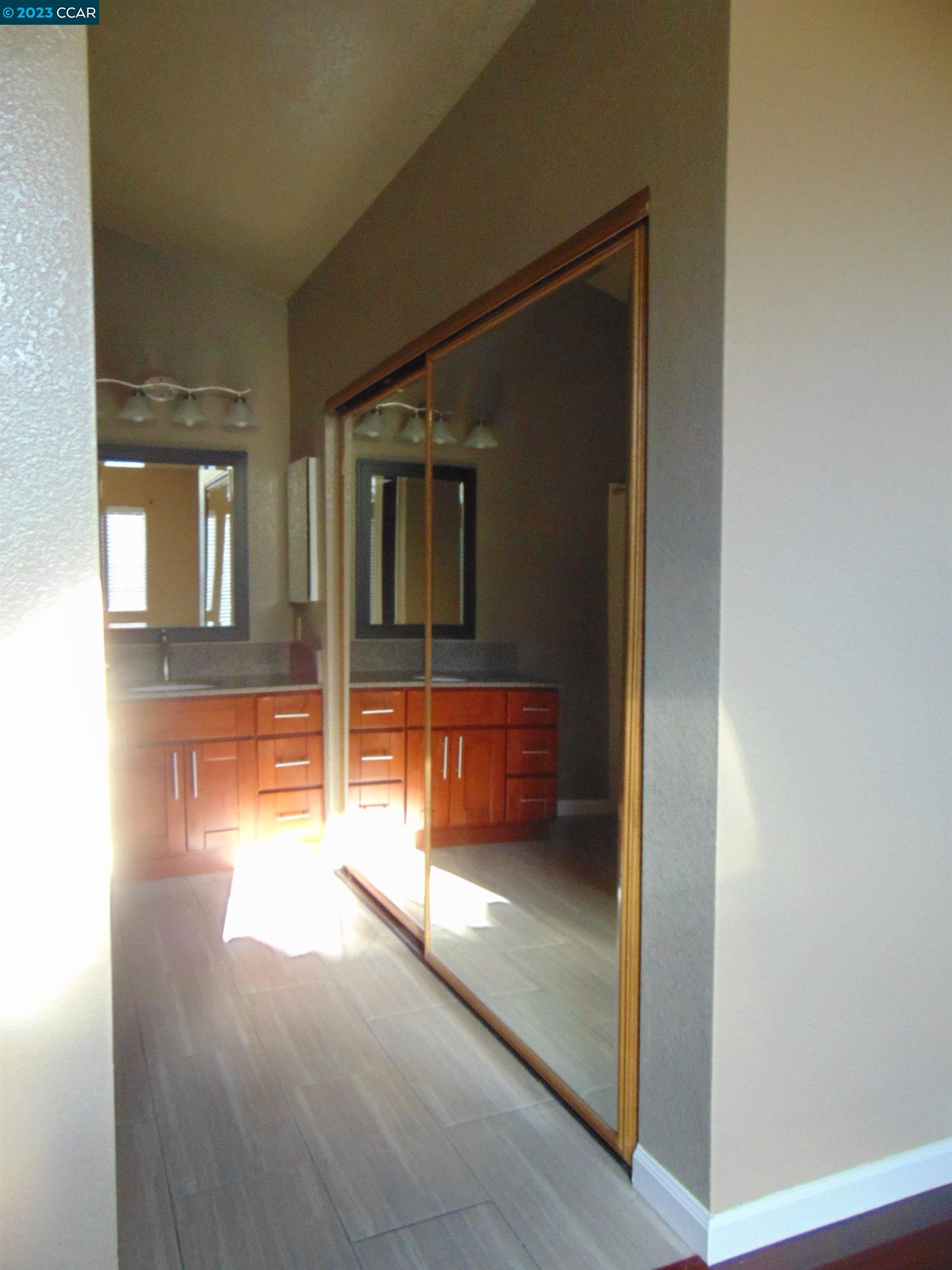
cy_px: 635
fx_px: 917
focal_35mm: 25
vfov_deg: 69.4
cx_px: 476
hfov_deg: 54.9
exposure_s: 1/30
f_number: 3
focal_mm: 4.5
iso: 250
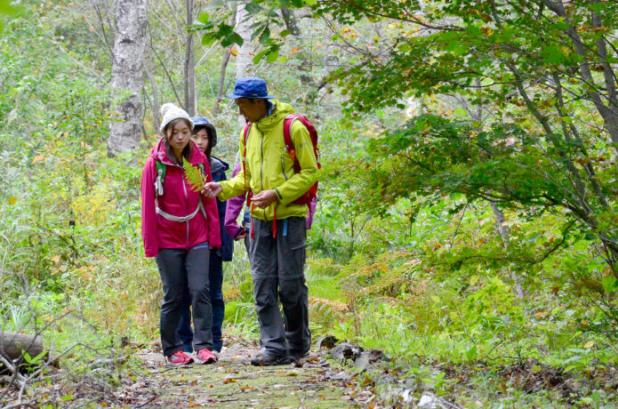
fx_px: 3785
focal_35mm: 221
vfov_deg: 6.2
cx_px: 236
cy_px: 143
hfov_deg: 9.3
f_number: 7.1
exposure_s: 1/640
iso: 1600
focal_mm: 100
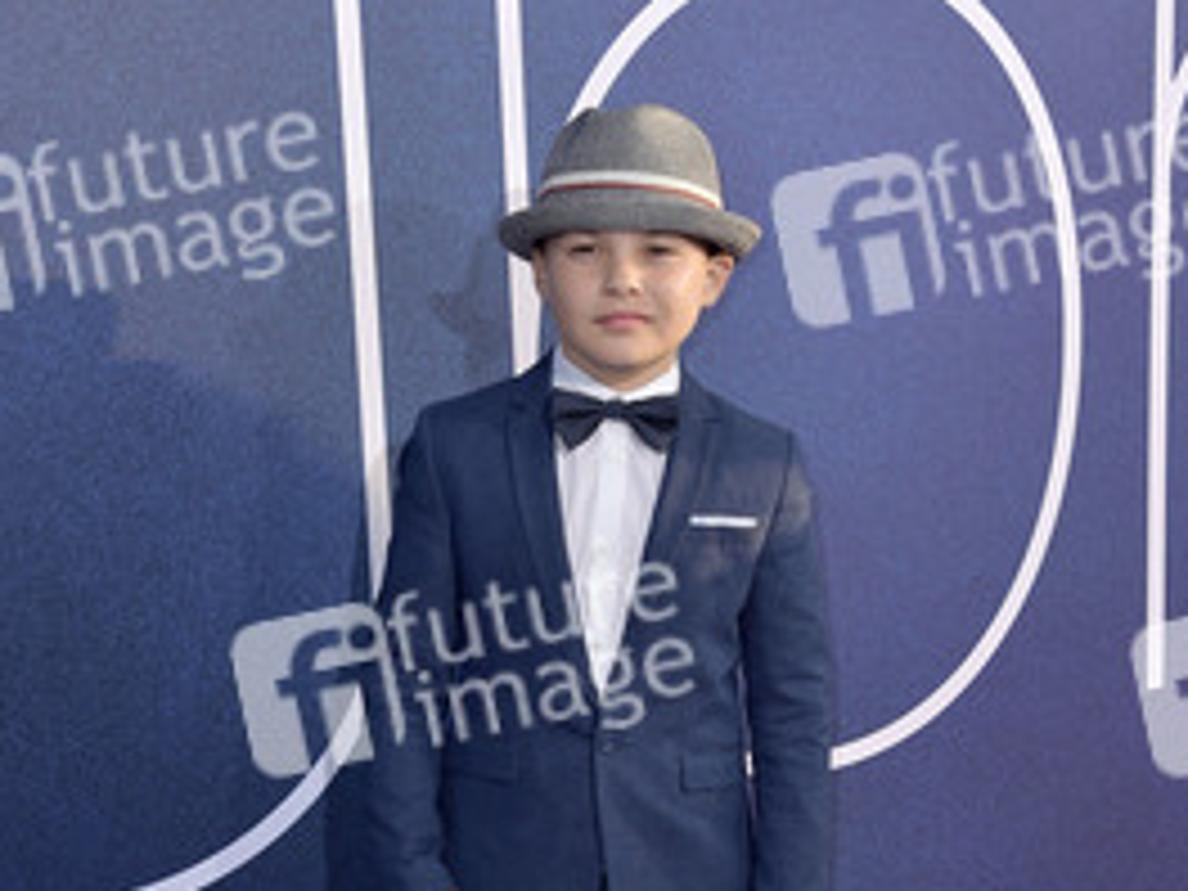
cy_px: 896
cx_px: 596
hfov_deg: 27.8
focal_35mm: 70
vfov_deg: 20.3
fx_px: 2402
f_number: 7.1
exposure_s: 1/250
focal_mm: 48
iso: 100
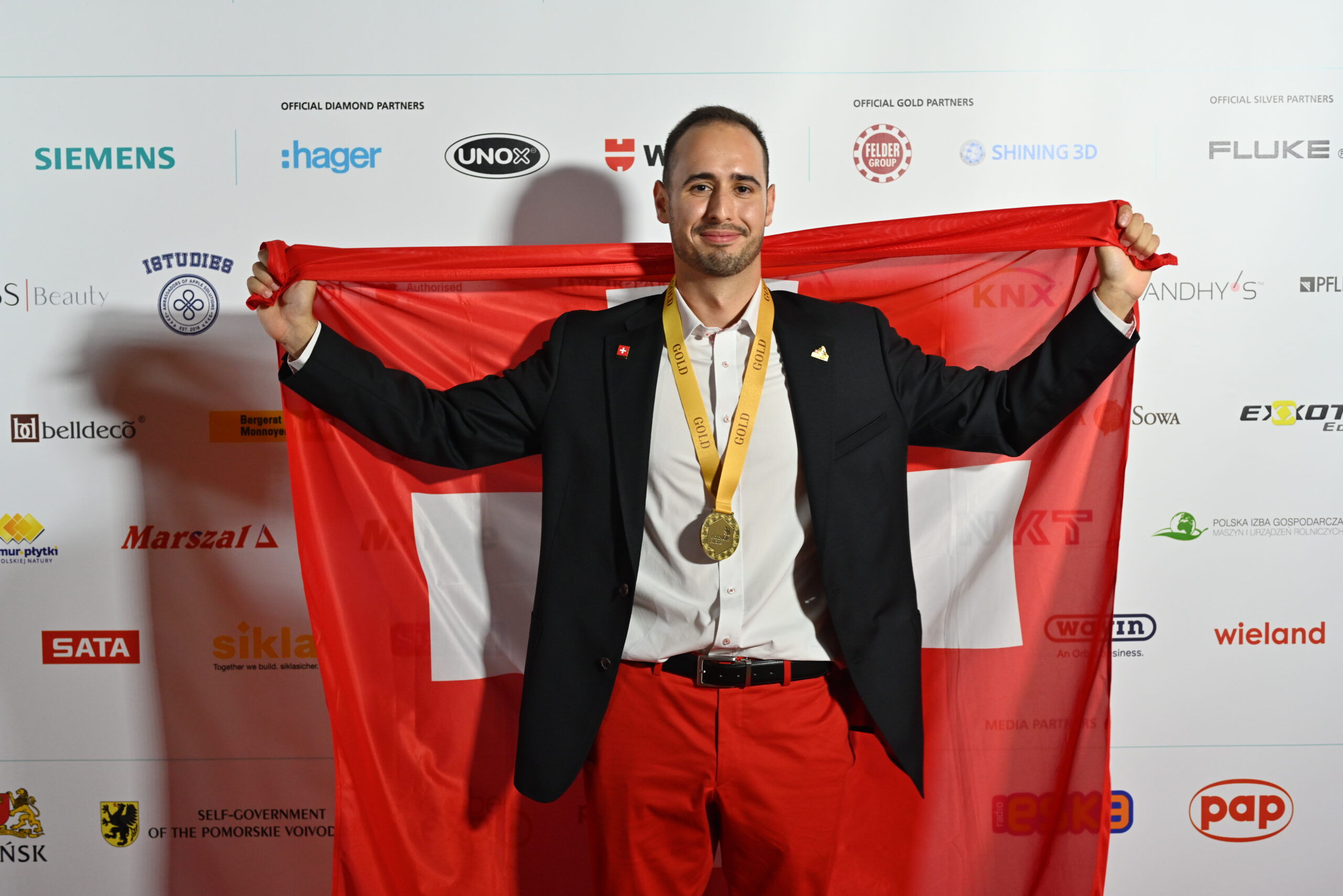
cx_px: 672
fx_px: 1865
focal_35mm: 50
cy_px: 448
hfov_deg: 39.6
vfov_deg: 27.0
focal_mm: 50
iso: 1000
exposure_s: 1/200
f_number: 3.5
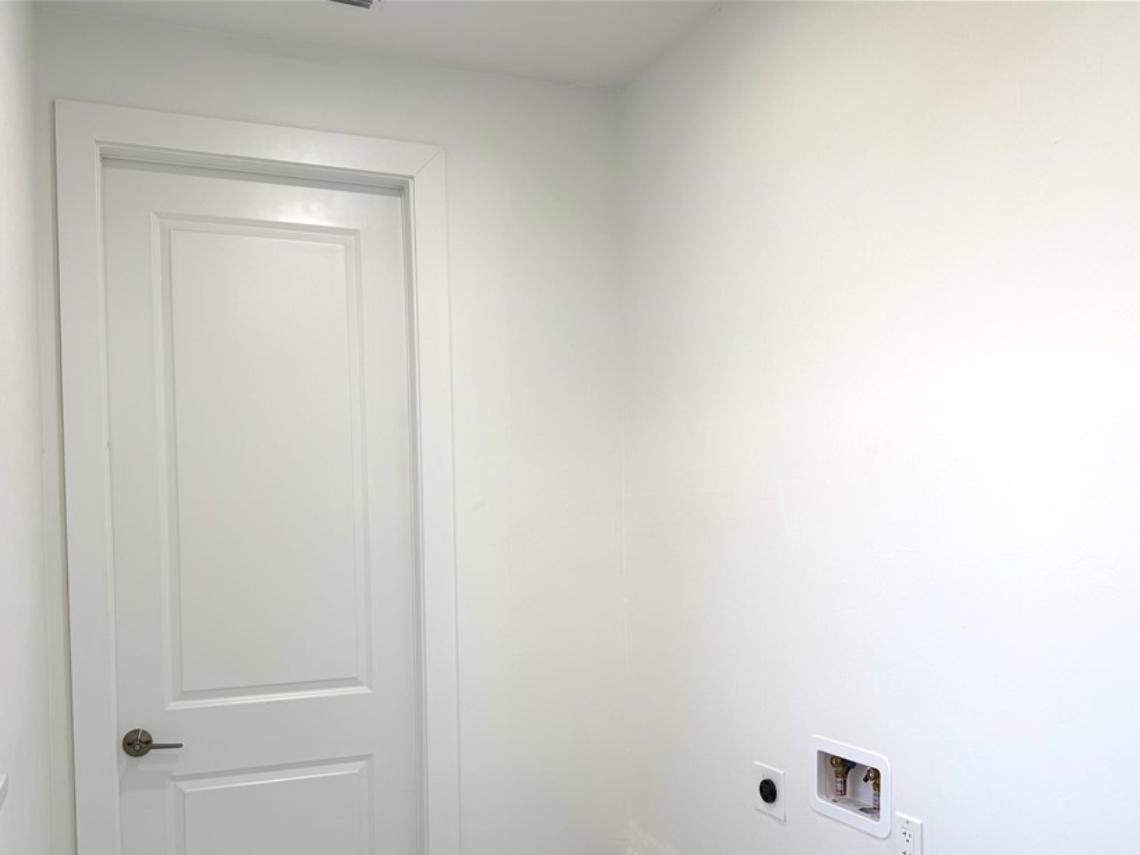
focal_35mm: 30
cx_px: 523
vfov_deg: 46.4
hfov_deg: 59.9
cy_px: 533
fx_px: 988
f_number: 1.78
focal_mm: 6.76
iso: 64
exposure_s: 1/166
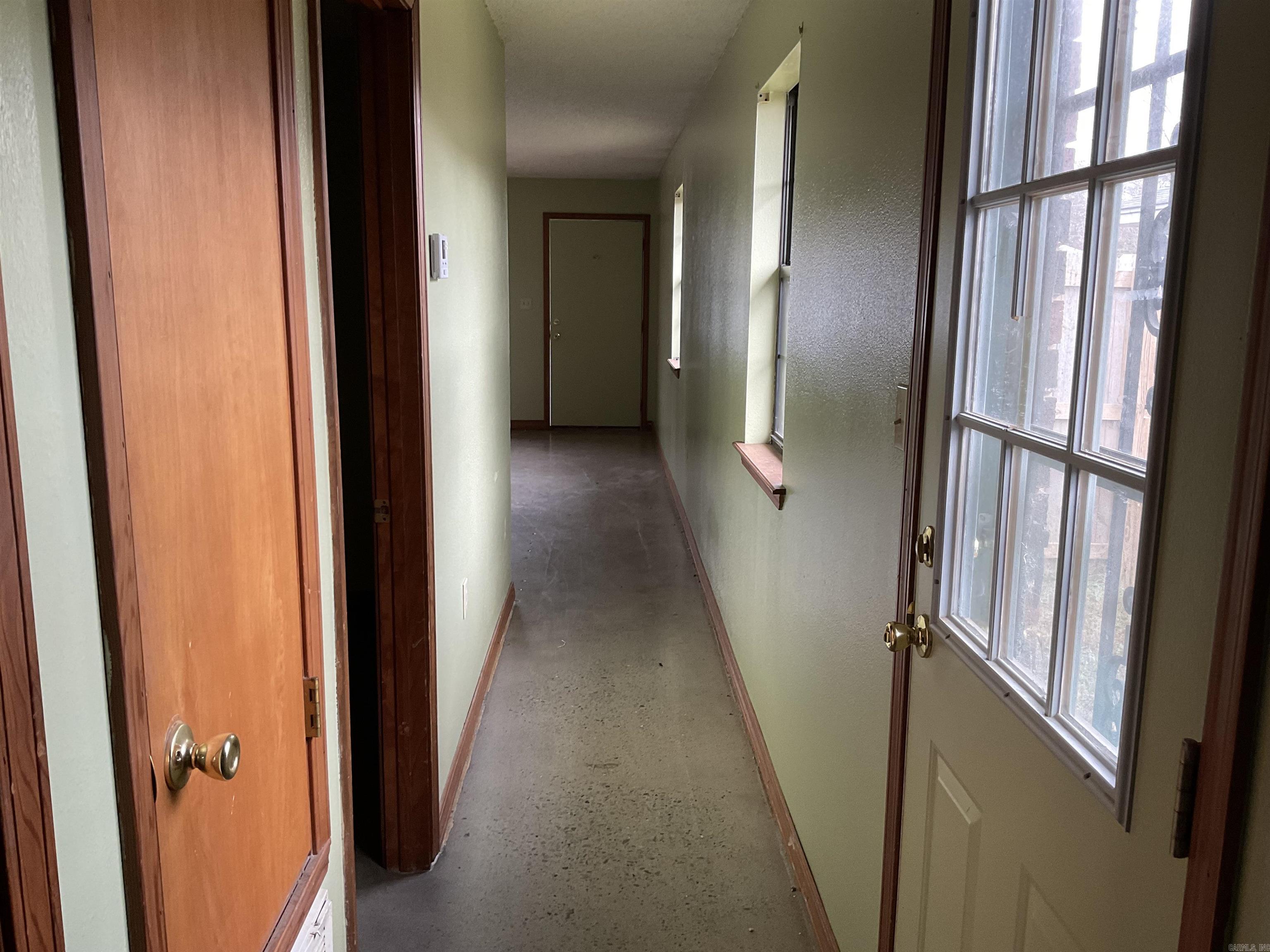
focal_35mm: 29
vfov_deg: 48.2
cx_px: 635
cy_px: 476
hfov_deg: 61.7
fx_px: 1064
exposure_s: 1/60
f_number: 1.8
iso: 80
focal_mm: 3
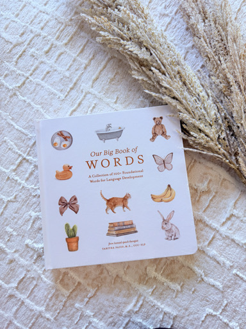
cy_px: 164
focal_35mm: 24
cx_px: 123
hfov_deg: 56.8
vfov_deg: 71.6
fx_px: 227
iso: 64
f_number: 1.78
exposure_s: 1/189
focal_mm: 6.76
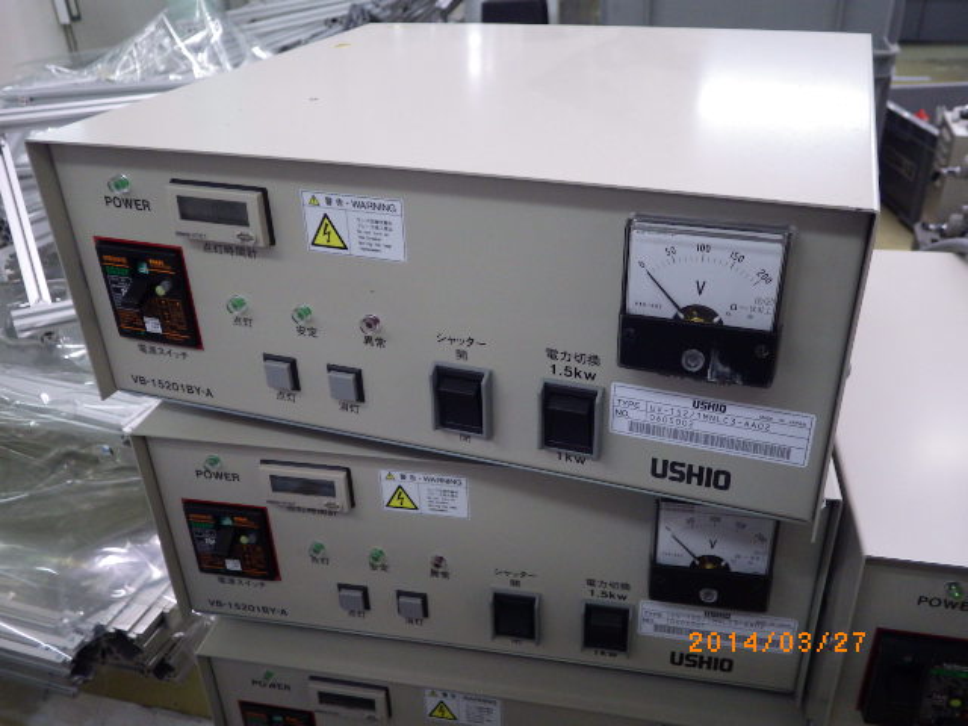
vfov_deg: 45.4
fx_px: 867
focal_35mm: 31
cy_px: 363
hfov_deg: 58.4
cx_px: 484
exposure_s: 1/50
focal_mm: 5.5
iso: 500
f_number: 2.3
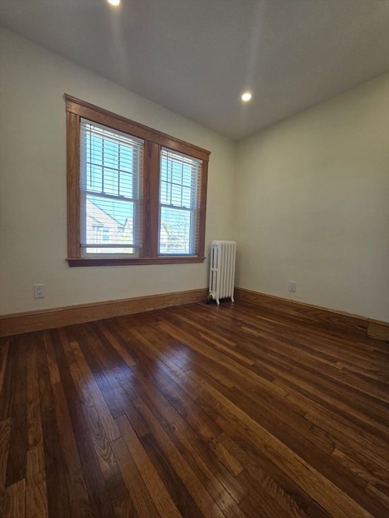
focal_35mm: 13
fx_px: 195
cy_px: 259
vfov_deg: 106.2
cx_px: 194
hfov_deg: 89.9
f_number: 2.2
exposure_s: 1/120
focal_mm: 2.2
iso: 64
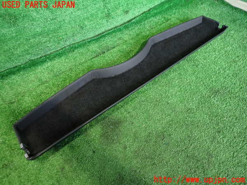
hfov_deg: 69.4
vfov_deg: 54.9
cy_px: 92
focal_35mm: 25
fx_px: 178
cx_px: 124
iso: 320
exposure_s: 1/30
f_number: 2
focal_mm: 4.5
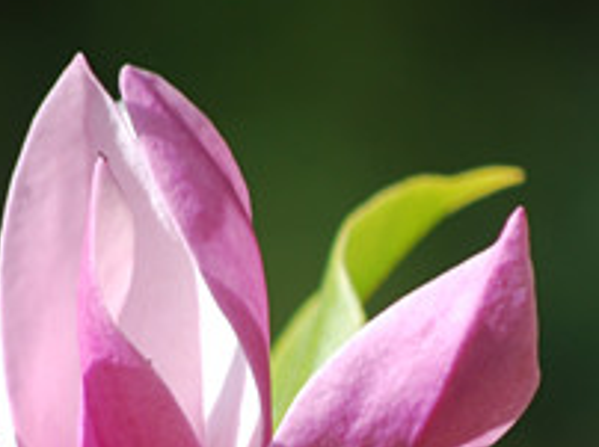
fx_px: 19807
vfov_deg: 1.3
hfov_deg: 1.7
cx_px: 246
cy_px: 579
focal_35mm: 1146
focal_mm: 200
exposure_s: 1/125
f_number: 6.3
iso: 100
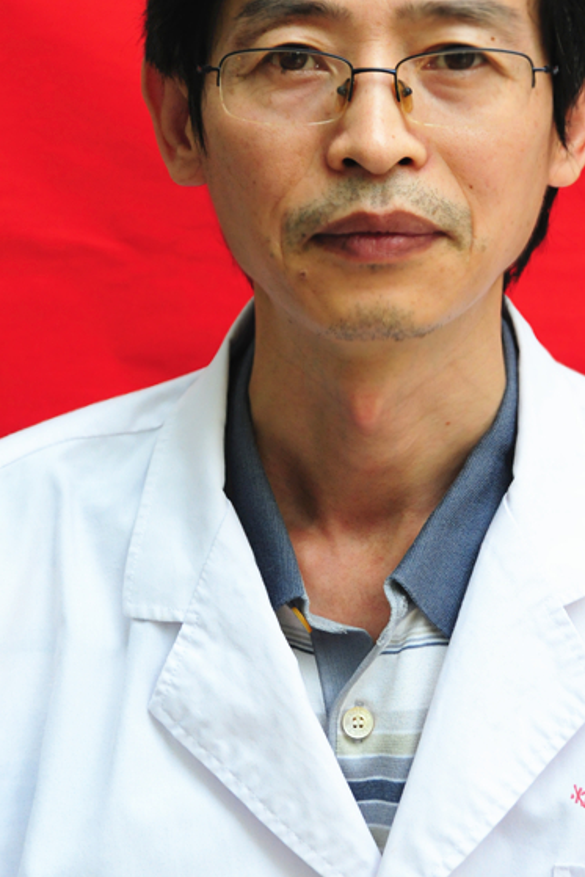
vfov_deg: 13.7
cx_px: 363
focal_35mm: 150
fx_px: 3654
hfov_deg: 9.2
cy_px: 275
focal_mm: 70
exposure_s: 1/1000
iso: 800
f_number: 4.5
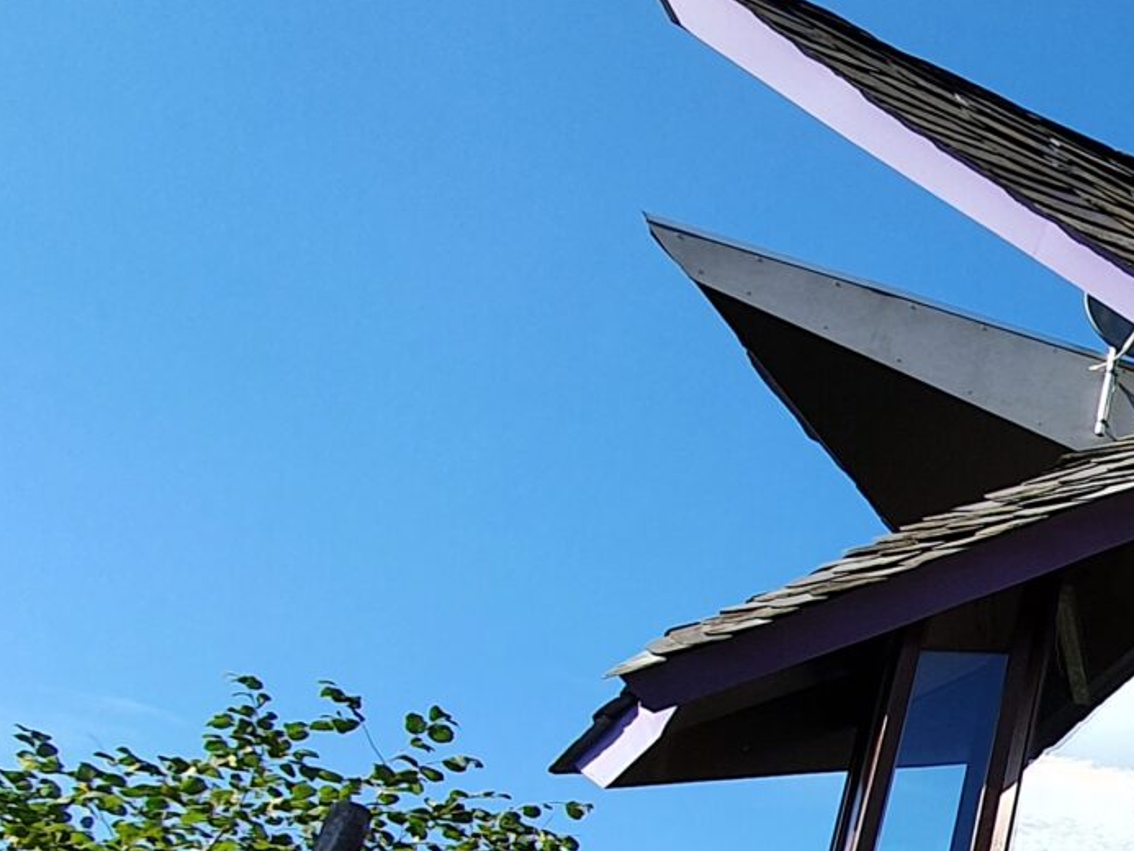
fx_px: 1573
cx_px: 1772
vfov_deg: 27.7
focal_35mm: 48
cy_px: 931
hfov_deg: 26.3
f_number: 2.2
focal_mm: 1.8
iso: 50
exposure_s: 1/612
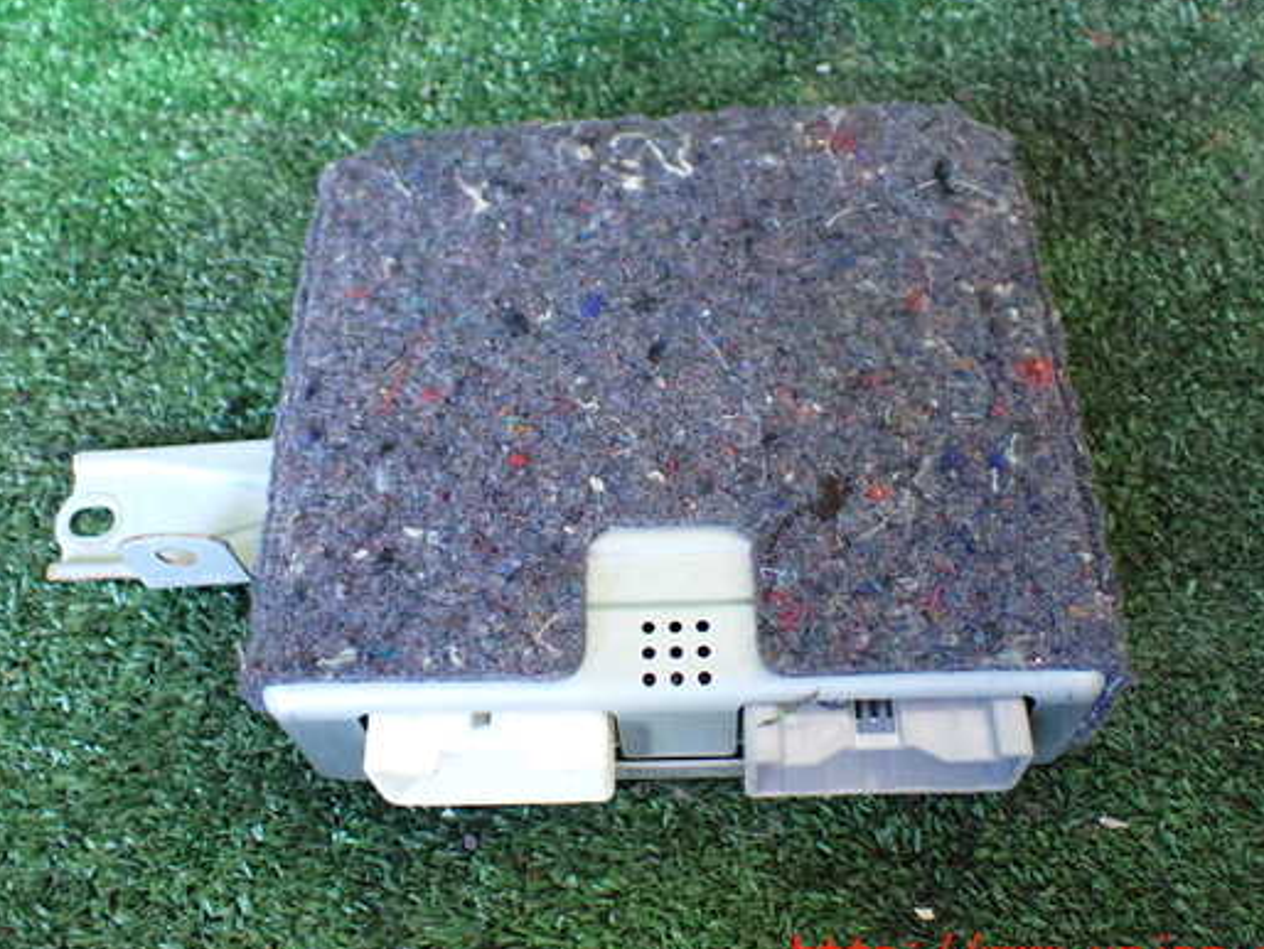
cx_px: 610
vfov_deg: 40.7
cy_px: 438
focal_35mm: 35
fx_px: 1279
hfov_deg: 52.6
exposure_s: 1/60
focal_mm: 5.4
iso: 800
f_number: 2.3
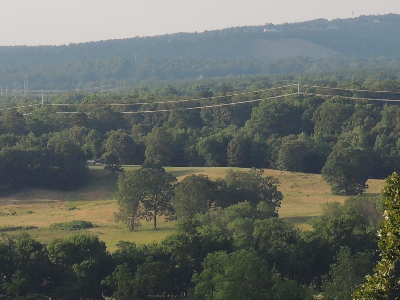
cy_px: 190
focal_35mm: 366
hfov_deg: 5.4
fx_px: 4230
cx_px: -40
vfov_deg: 4.1
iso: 160
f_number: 4.4
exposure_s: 1/500
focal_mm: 27.6
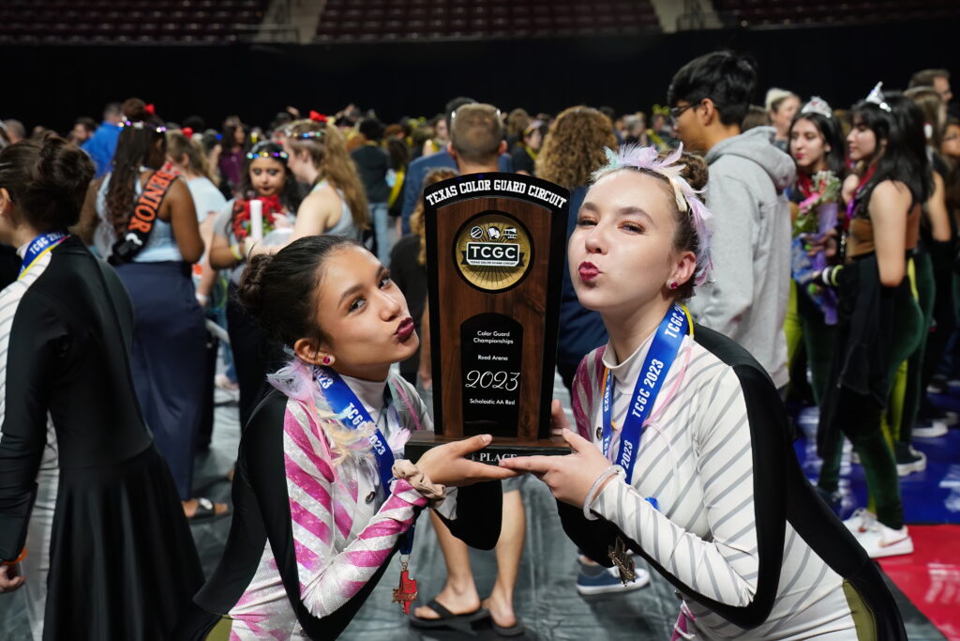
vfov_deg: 29.9
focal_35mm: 45
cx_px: 480
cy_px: 320
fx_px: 1200
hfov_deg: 43.6
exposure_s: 1/250
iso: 3200
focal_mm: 45
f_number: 5.6
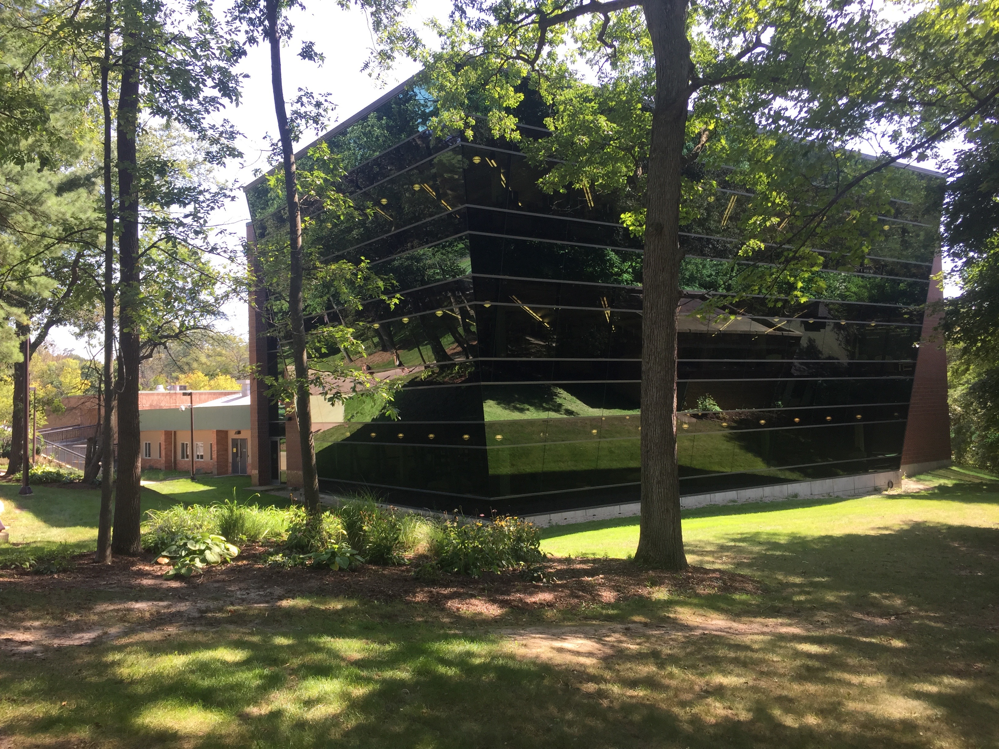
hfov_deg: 61.7
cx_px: 500
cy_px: 374
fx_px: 837
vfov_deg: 48.2
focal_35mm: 29
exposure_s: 1/275
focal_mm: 4.15
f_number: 2.2
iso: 32
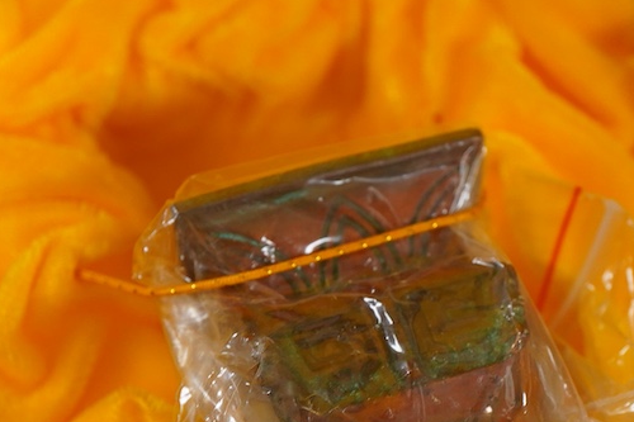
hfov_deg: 25.0
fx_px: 1426
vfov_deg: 16.7
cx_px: 373
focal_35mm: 81
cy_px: 351
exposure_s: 1/125
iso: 1250
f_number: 7.1
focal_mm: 30
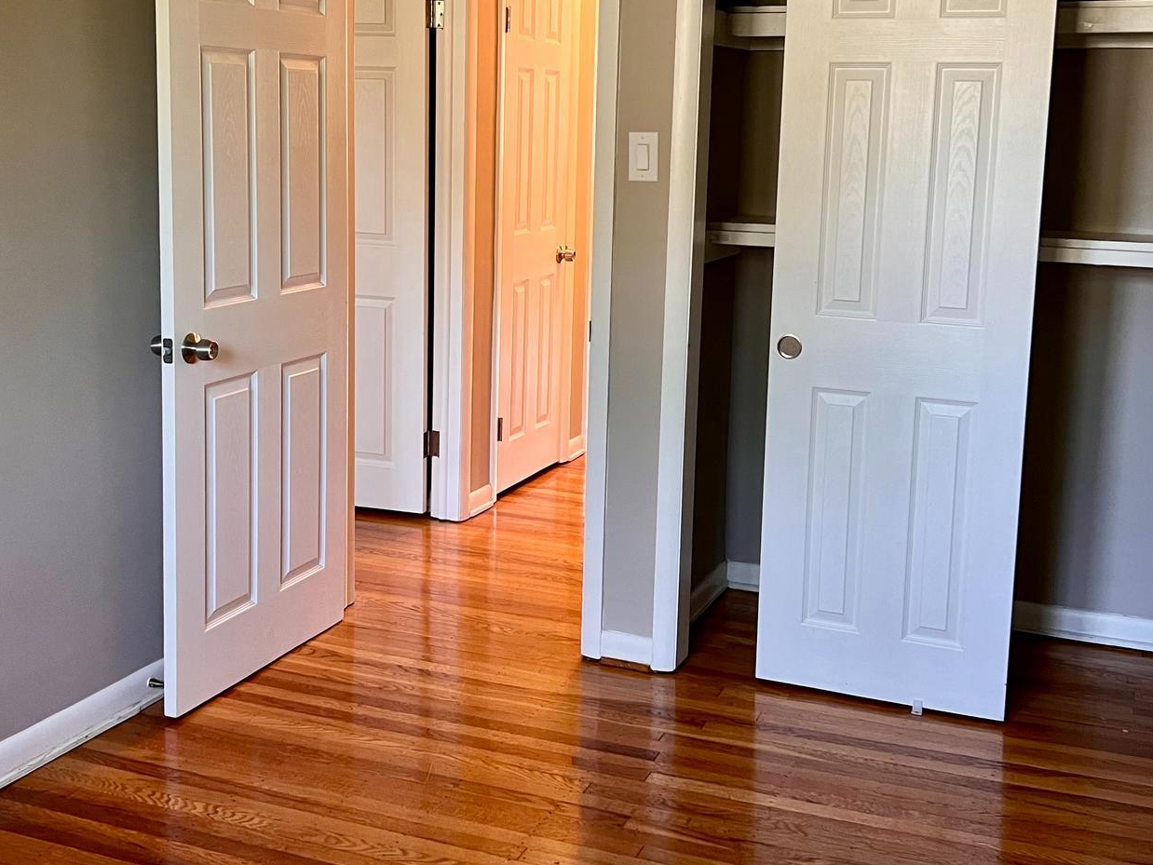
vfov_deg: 33.4
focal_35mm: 43
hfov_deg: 43.8
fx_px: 1433
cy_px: 317
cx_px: 556
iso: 200
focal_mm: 5.7
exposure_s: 1/60
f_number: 1.5
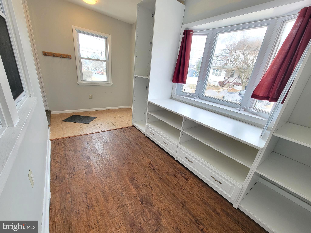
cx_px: 156
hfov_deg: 106.2
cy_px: 116
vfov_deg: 89.9
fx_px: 117
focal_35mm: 13
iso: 80
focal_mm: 2.2
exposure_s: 1/60
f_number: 2.2
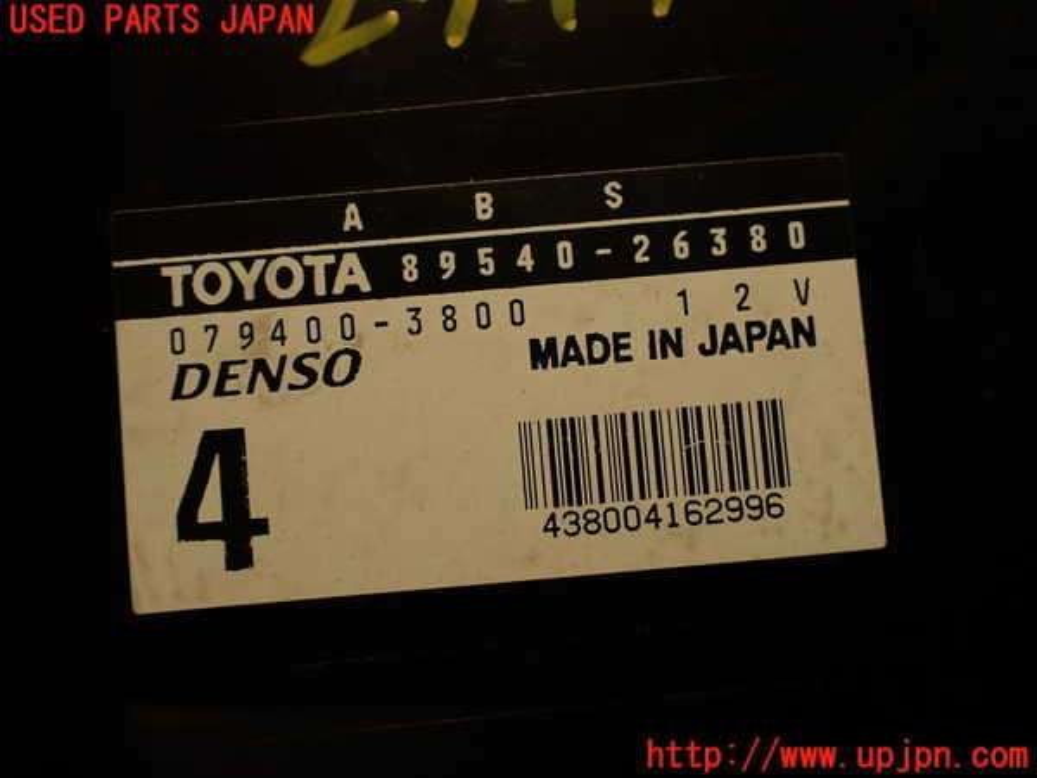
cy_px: 389
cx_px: 518
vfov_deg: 46.8
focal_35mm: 30
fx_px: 899
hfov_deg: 60.0
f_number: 2.3
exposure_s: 1/60
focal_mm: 5.4
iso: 160
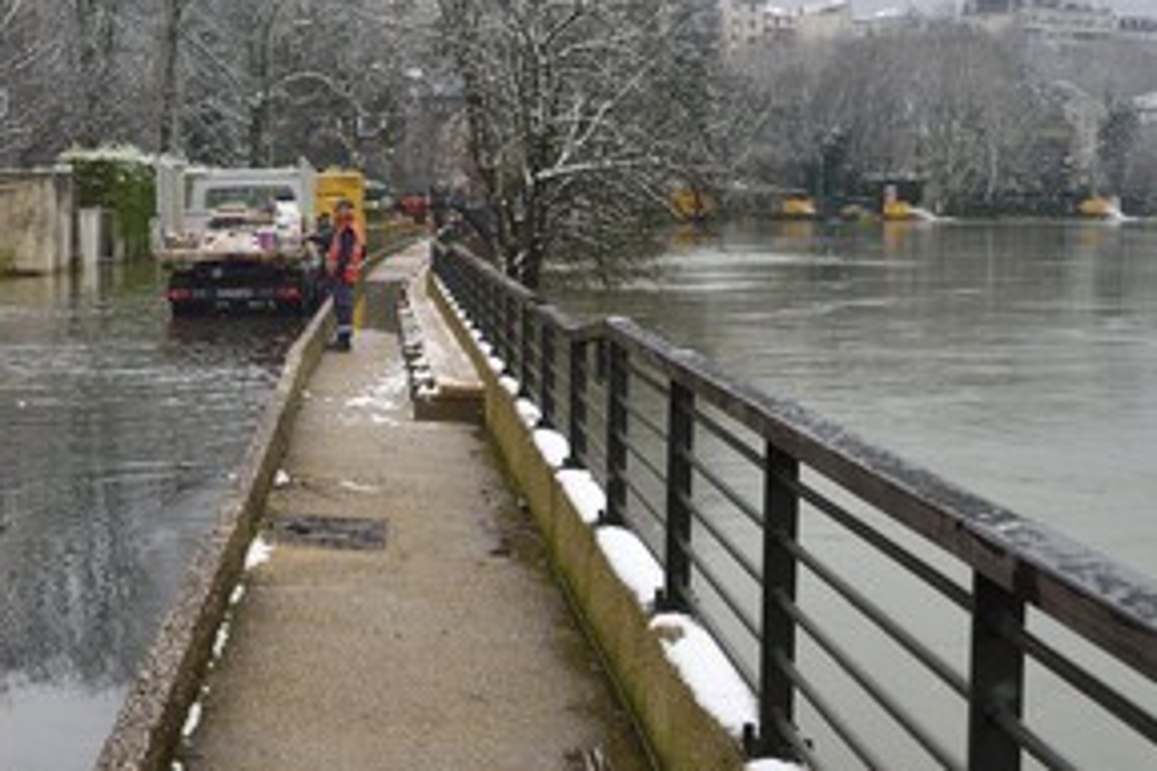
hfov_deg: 28.6
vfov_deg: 19.4
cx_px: 345
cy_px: 237
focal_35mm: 70
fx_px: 2250
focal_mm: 48
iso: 400
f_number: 11
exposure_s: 1/320
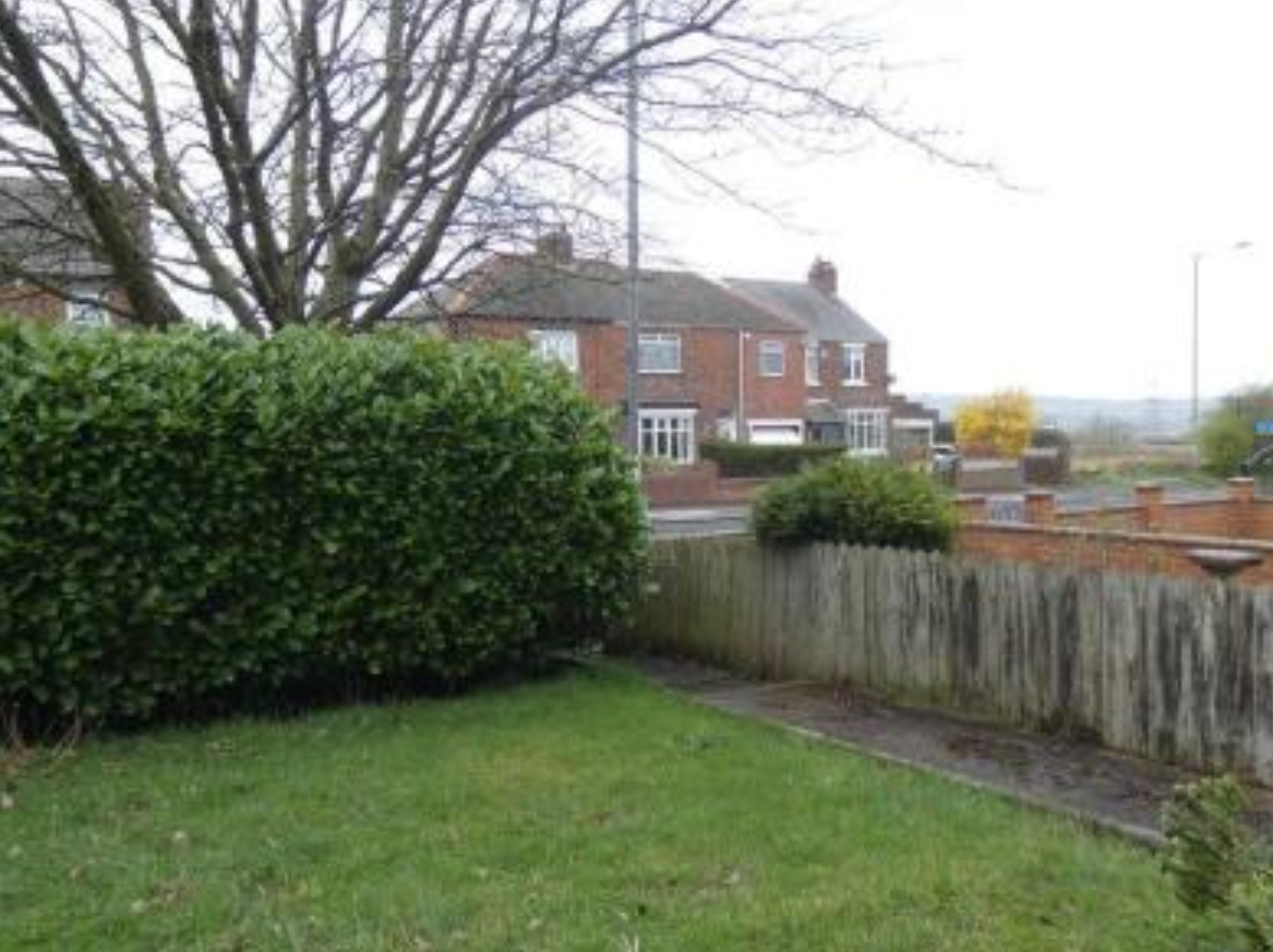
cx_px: 636
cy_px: 479
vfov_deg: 46.7
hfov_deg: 60.0
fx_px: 1102
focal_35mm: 30
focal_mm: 3.6
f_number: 2.8
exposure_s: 1/320
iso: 80
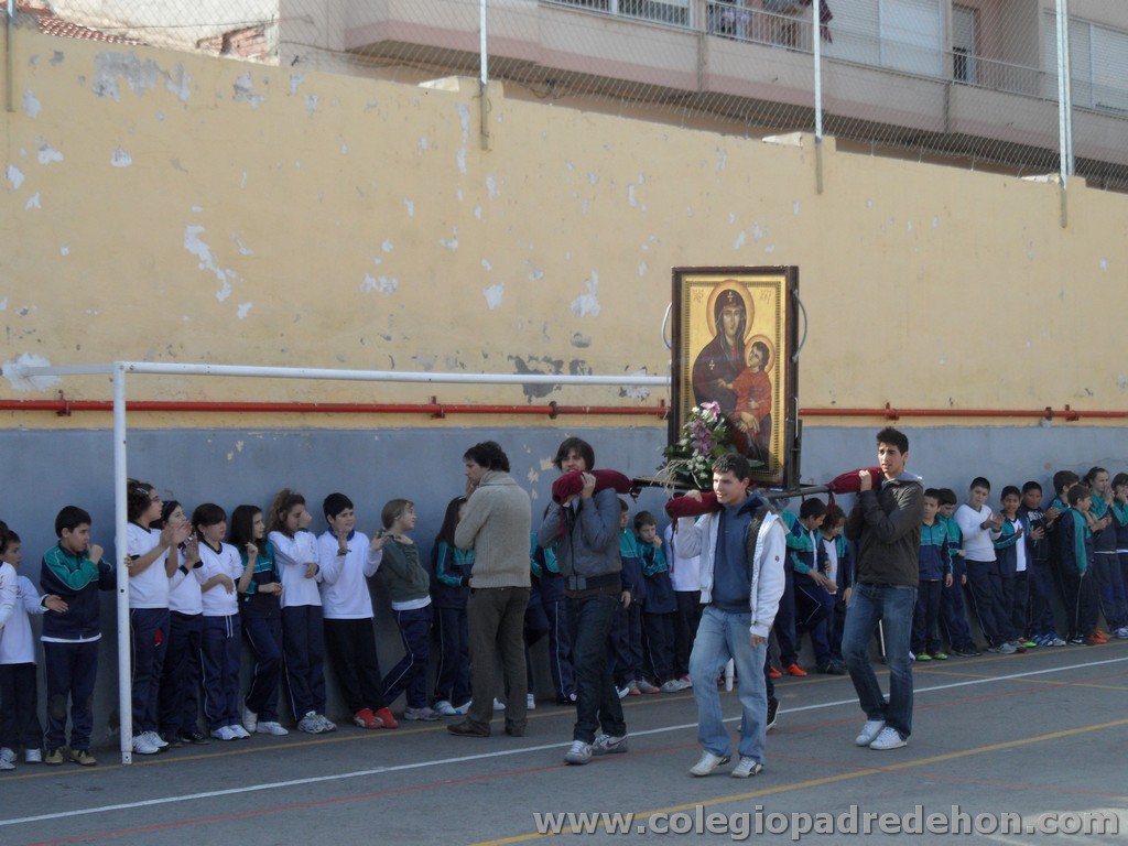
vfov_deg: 24.4
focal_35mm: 60
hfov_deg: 32.2
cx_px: 564
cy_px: 423
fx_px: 1955
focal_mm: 10.3
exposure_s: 1/350
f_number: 4
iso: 80
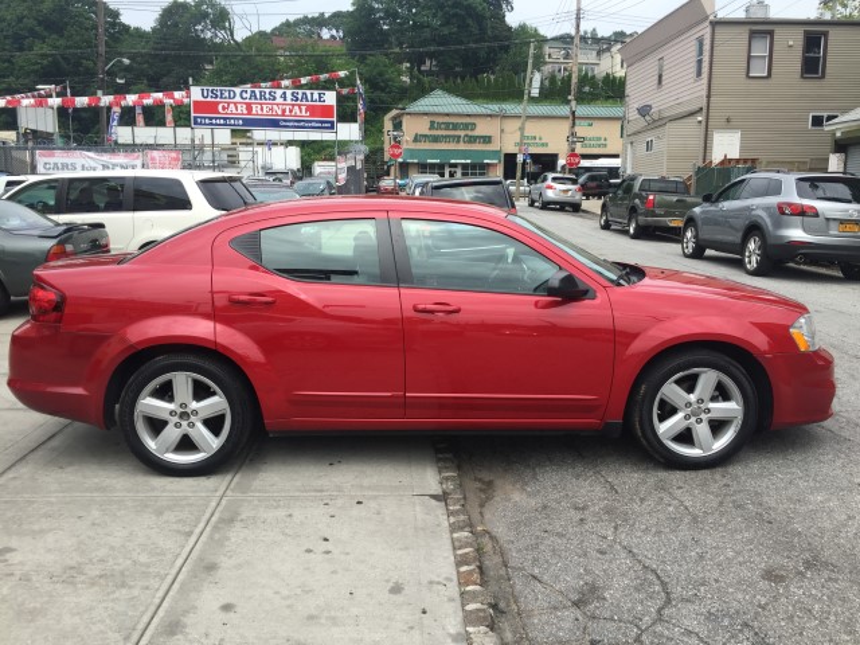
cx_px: 430
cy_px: 322
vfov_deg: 48.2
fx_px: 720
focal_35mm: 29
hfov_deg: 61.7
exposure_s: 1/1130
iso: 32
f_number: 2.2
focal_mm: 4.15
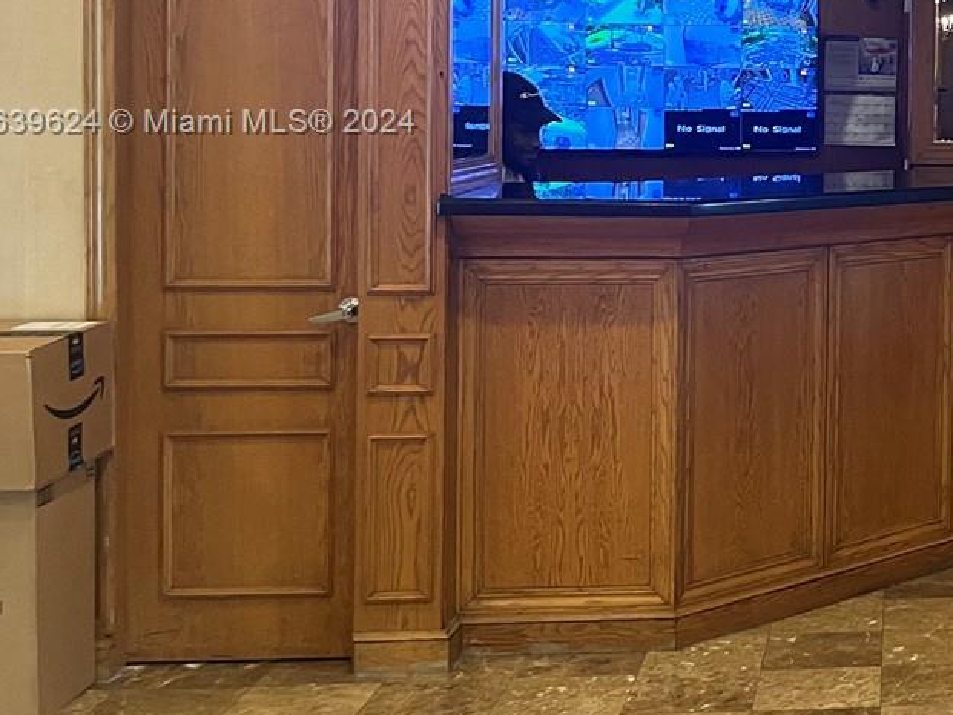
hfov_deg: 25.8
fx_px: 1845
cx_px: 1153
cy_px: 124
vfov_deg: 21.6
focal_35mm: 67
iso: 320
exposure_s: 1/60
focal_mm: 5.1
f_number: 1.6
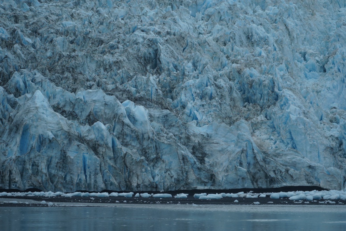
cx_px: 173
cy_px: 116
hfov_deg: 10.0
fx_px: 1980
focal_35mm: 206
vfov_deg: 6.7
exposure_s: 1/250
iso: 100
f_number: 5.6
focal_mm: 206
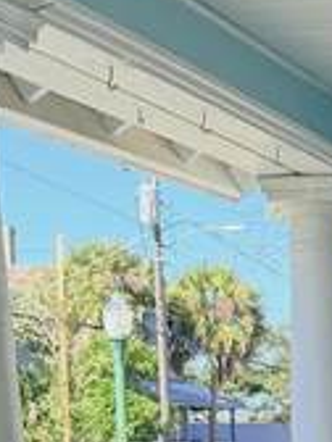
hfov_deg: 10.4
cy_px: 718
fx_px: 1752
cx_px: 514
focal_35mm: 137
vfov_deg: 13.3
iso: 100
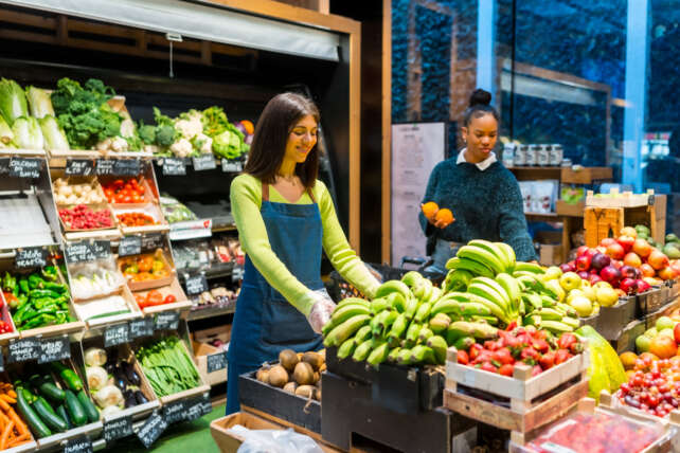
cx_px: 340
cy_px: 226
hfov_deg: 54.4
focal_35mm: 35
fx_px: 661
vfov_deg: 37.9
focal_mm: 35
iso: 640
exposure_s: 1/160
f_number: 2
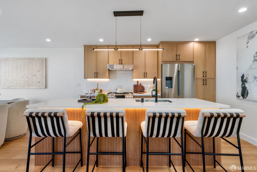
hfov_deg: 90.0
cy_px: 86
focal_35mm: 18
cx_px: 128
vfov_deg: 67.4
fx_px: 128
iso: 500
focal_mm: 18
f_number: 13
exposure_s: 1/13
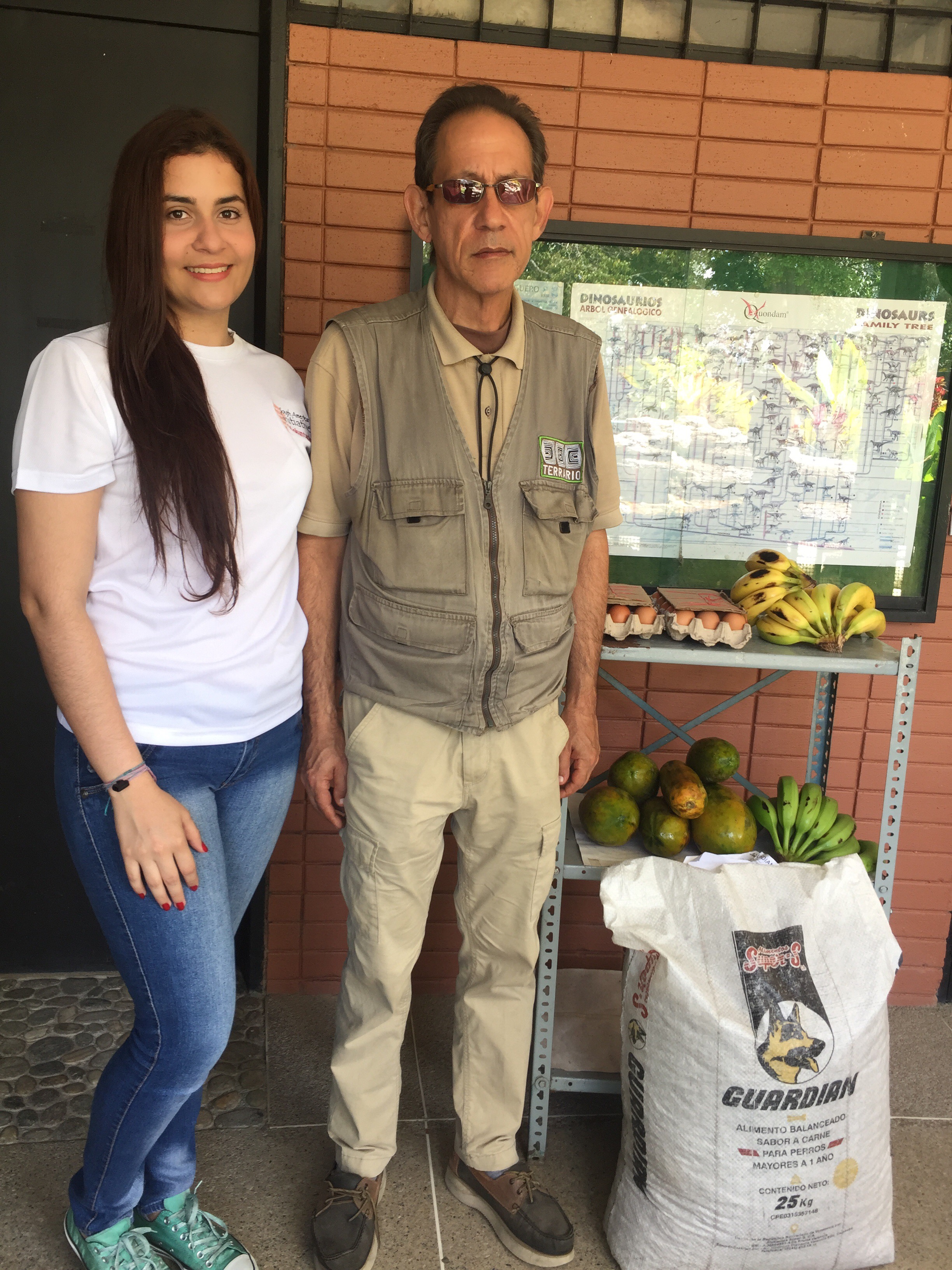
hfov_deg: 48.2
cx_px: 476
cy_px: 635
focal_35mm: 29
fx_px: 1063
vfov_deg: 61.7
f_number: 2.2
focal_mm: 4.15
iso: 32
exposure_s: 1/40
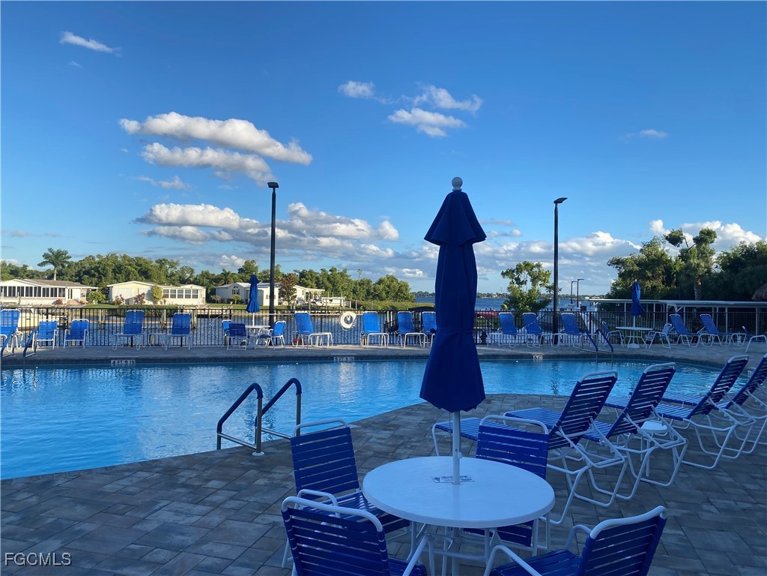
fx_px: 576
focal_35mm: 26
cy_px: 288
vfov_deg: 53.1
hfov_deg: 67.3
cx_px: 384
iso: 32
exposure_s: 1/2105
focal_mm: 4.25
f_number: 1.8
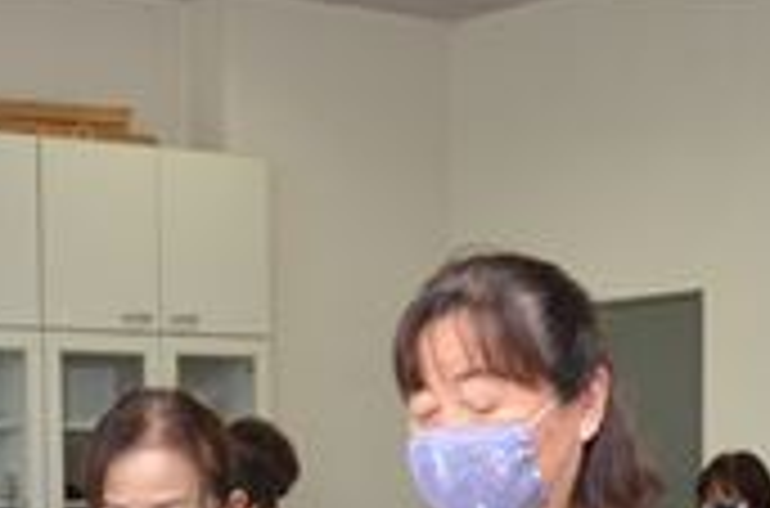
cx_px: 225
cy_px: 722
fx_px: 2240
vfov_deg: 12.4
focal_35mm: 105
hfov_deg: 19.4
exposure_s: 1/250
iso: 1250
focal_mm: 24
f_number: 4.5
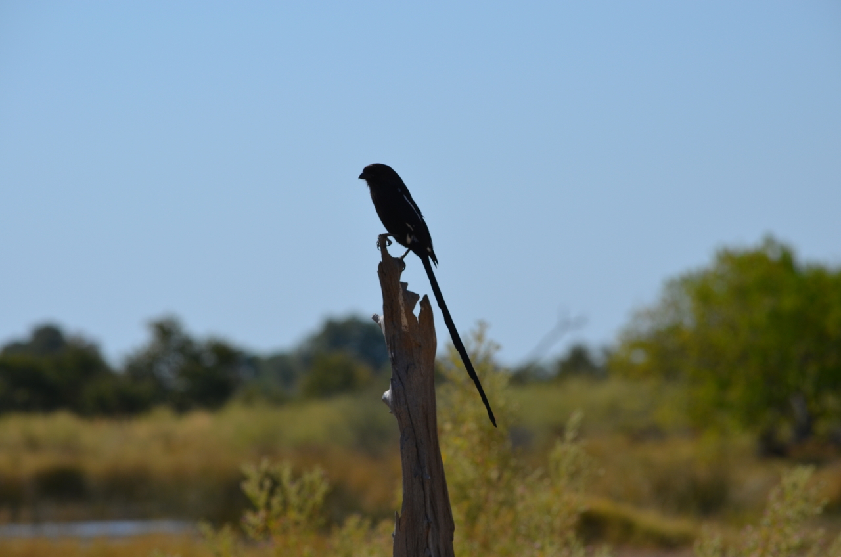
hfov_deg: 9.8
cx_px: 420
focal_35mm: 210
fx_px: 4896
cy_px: 278
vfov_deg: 6.5
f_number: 8
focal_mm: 140
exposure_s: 1/1000
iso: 200
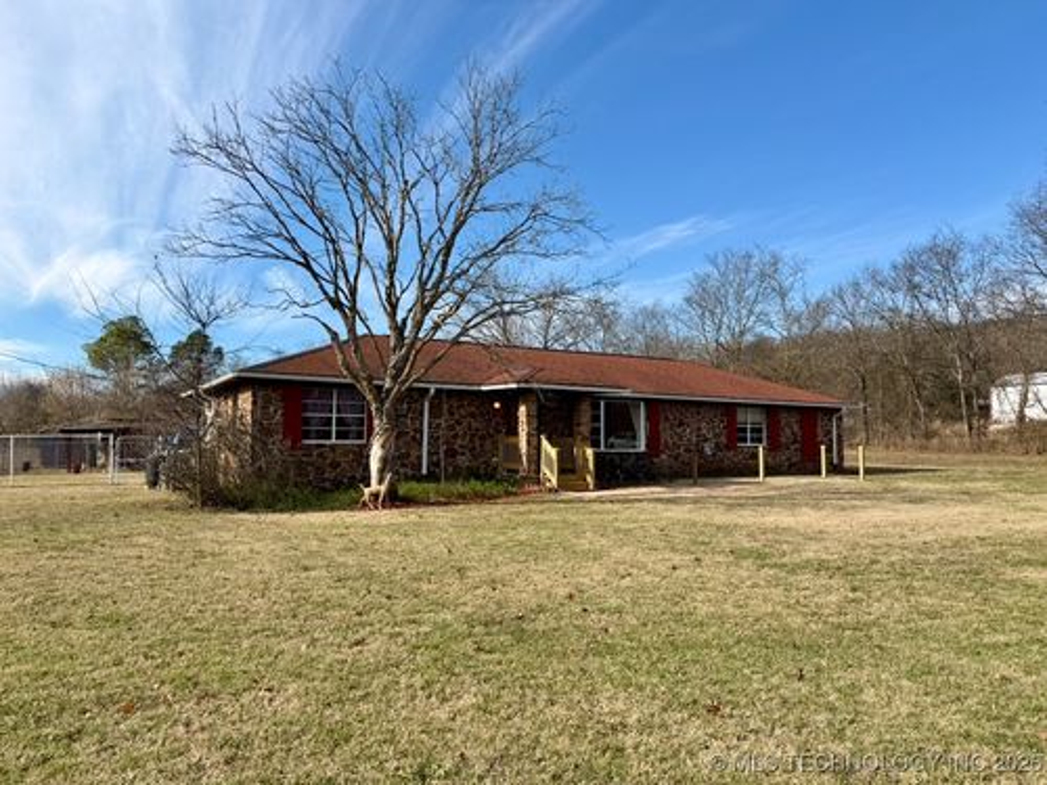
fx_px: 726
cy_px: 392
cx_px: 524
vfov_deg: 56.8
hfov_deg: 71.6
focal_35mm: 24
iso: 80
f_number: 1.78
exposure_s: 1/3425
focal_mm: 6.76
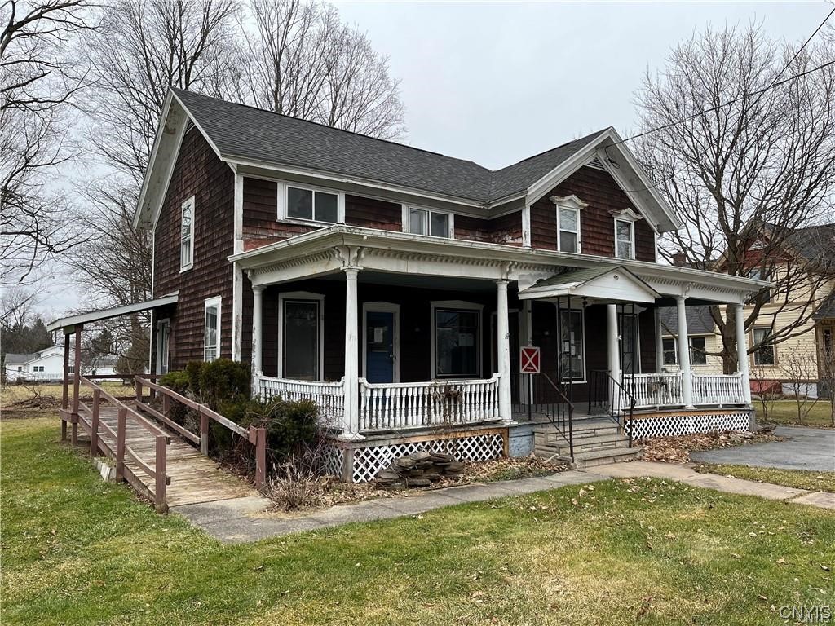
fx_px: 627
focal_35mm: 26
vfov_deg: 53.1
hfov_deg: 67.3
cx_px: 418
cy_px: 313
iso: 50
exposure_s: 1/878
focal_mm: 5.1
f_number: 1.6
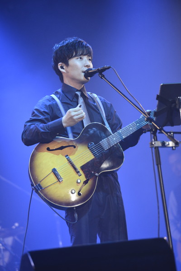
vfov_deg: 10.3
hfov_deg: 6.9
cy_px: 136
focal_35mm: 200
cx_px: 90
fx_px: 1508
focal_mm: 200
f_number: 3.5
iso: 3200
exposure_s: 1/1250
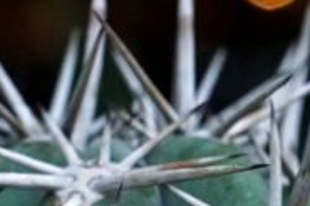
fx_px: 3286
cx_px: 312
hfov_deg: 5.4
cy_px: 243
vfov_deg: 3.6
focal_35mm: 382
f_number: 8
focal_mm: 50
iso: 800
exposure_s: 1/10
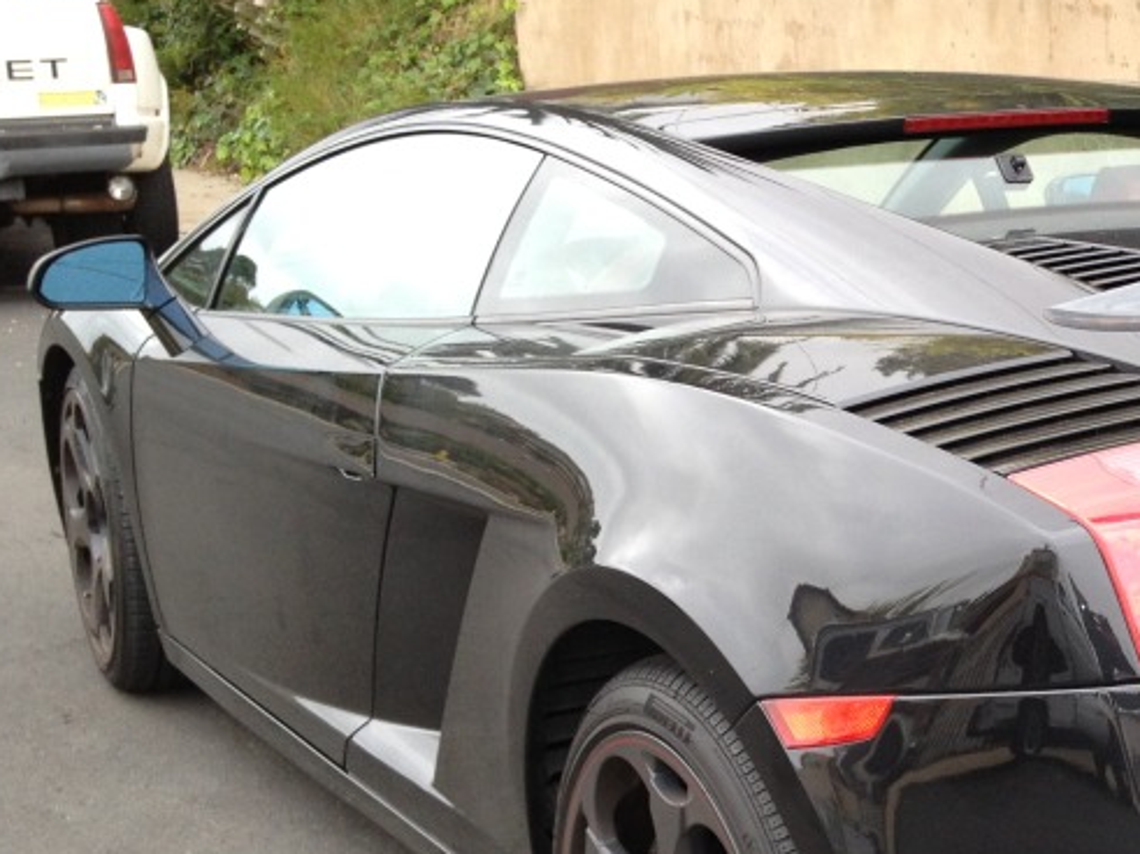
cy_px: 504
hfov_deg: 25.3
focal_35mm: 73
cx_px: 1163
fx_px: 2404
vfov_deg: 20.1
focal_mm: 4.3
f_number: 2.4
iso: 80
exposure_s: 1/452
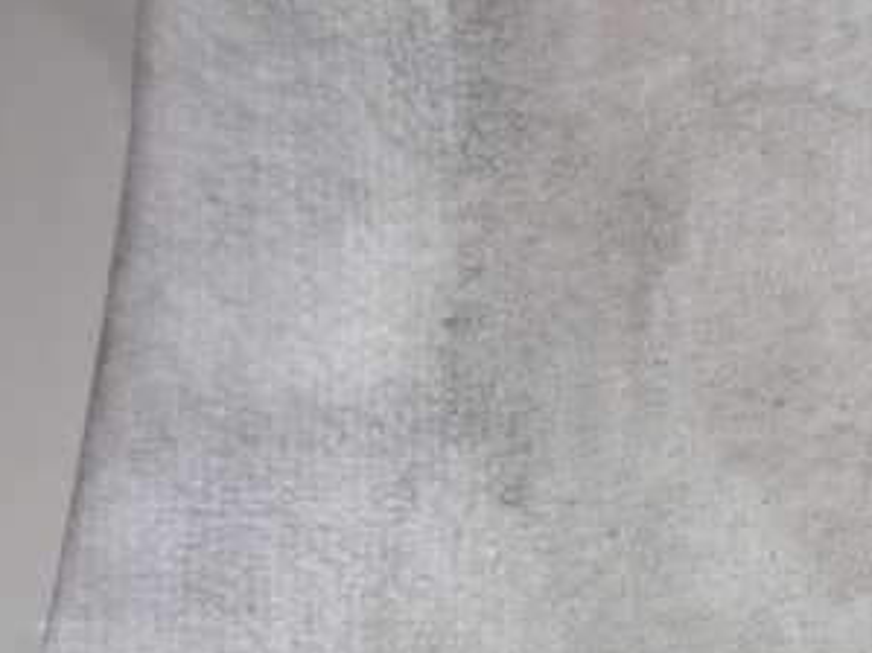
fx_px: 2845
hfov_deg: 16.1
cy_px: 691
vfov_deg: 12.9
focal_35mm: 113
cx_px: 1251
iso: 320
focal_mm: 5.9
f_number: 3.9
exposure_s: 1/30
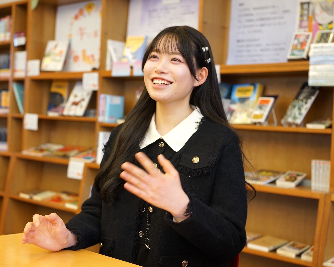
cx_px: 143
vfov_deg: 26.7
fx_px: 563
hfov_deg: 33.0
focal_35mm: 57
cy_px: 132
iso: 1000
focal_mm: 50
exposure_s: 1/125
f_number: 3.2
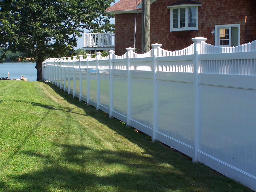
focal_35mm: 75
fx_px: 555
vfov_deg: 19.6
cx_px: 128
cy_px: 96
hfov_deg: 26.0
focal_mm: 12.4
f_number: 4.5
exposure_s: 1/350
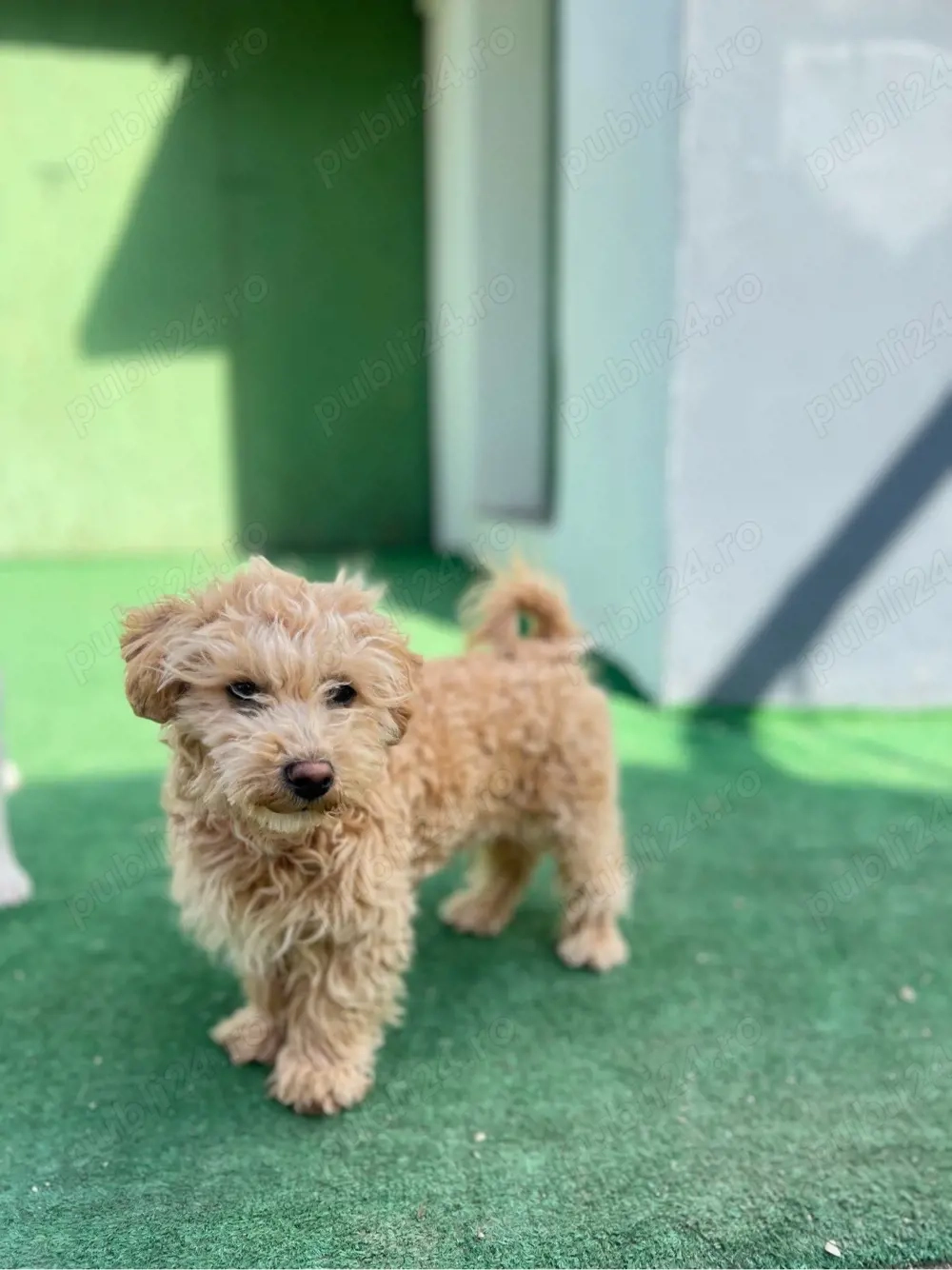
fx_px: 954
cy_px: 635
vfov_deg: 67.3
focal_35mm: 26
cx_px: 476
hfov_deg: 53.0
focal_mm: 5.7
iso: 50
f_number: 1.5
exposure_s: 1/833
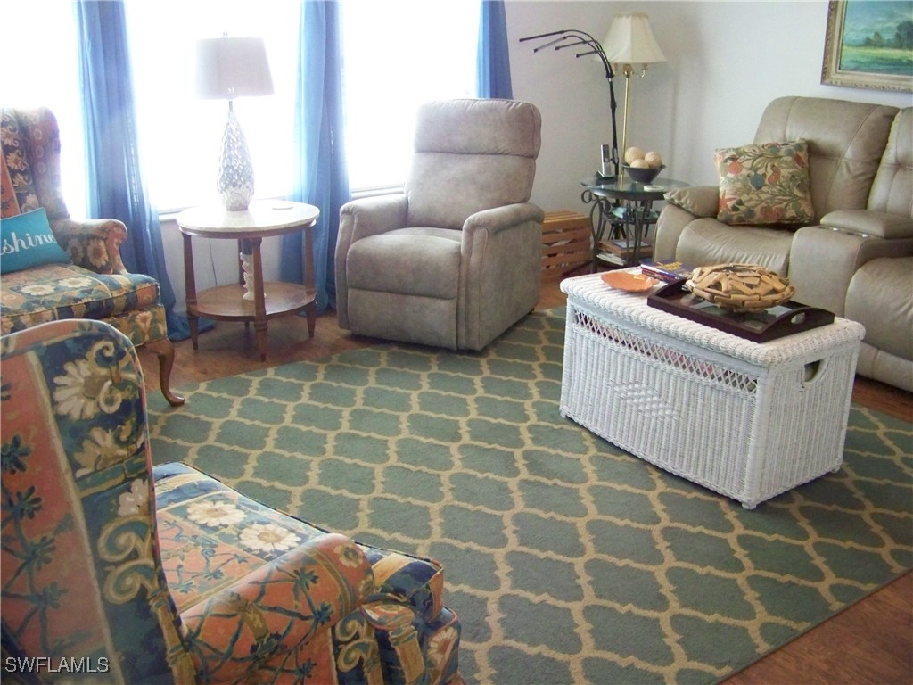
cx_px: 456
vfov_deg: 39.7
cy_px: 342
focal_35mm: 36
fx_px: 950
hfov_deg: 51.4
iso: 500
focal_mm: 5.85
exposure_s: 1/30
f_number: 2.8
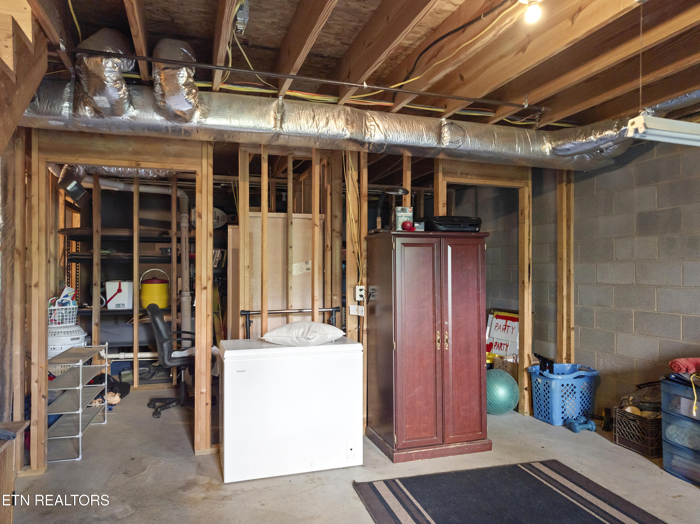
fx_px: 485
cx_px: 350
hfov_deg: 71.6
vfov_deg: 56.8
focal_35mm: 24
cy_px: 262
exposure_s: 1/15
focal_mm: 12.29
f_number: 2.8
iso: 470
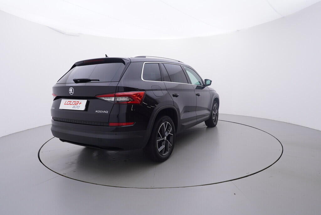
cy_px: 108
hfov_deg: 77.3
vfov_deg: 56.2
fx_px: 201
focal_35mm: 22
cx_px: 160
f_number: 5
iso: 200
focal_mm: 15
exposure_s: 1/80
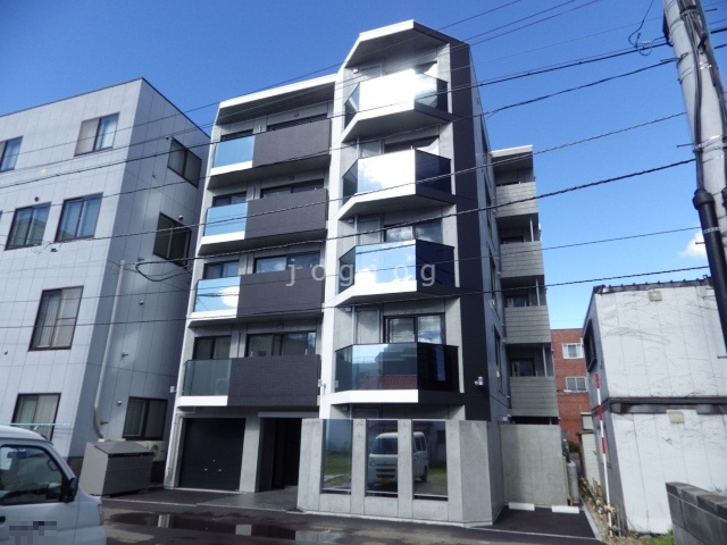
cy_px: 272
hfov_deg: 76.4
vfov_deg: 61.1
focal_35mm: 22
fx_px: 462
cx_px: 364
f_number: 3.1
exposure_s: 1/800
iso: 100
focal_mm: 4
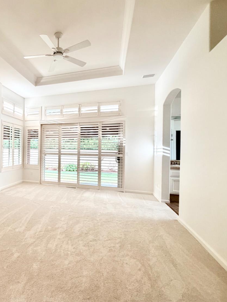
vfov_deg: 84.7
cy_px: 149
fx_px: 166
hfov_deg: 63.0
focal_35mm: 19
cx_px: 47
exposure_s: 1/120
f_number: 2.2
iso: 250
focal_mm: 2.22
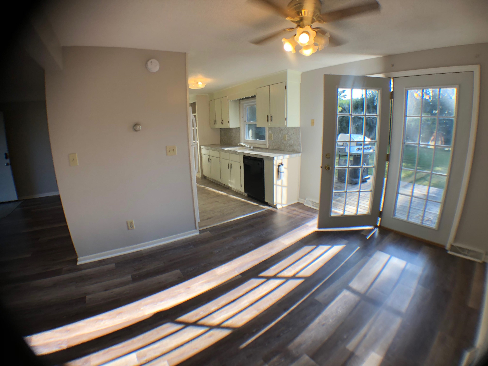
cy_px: 183
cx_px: 244
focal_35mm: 28
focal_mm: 4
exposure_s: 1/120
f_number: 1.8
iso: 25
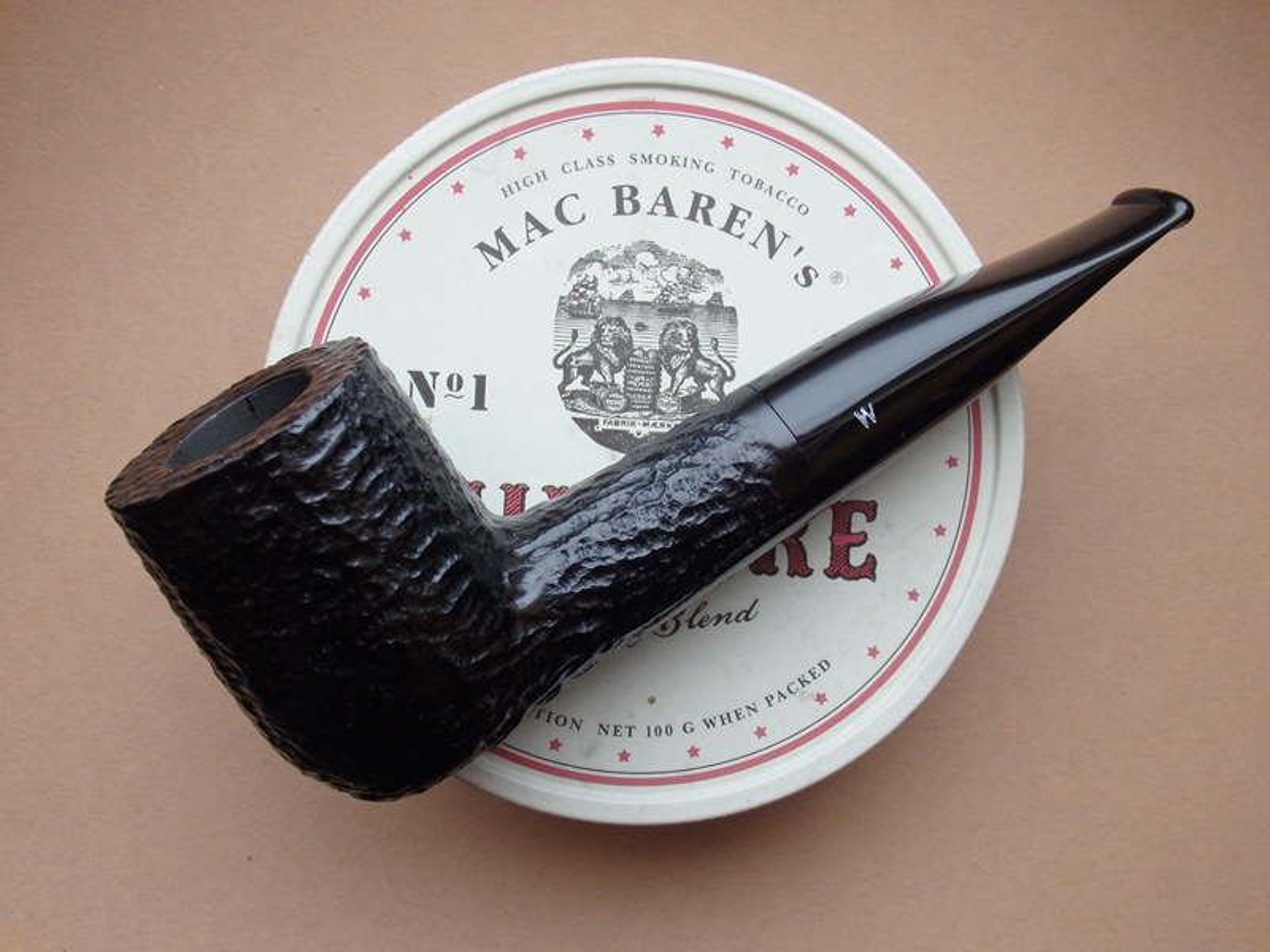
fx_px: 1357
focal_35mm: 37
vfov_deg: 38.7
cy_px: 476
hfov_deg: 50.1
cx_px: 635
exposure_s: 1/40
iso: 400
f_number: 3.6
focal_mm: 6.6
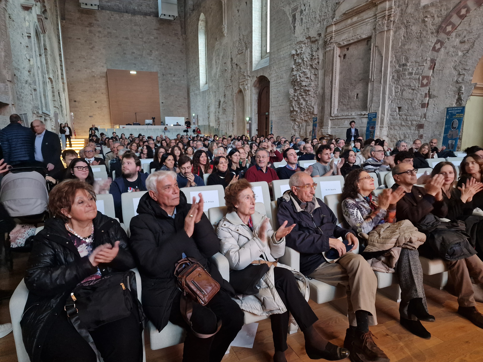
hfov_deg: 73.9
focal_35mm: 23
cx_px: 242
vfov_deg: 58.9
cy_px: 181
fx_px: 321
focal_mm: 6.4
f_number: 1.8
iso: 800
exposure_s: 1/25
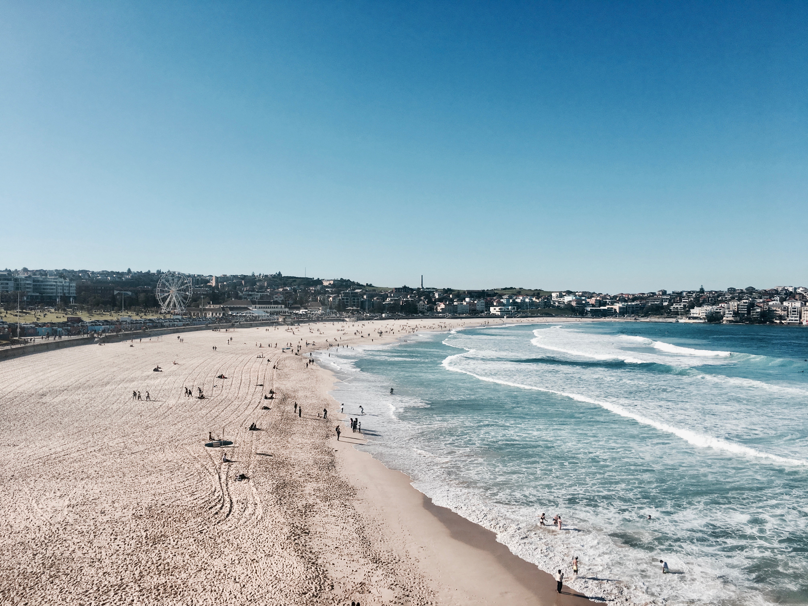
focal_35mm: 29
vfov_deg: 48.2
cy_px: 303
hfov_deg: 61.7
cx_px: 404
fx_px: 677
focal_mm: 4.15
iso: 25
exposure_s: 1/2331
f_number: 2.2
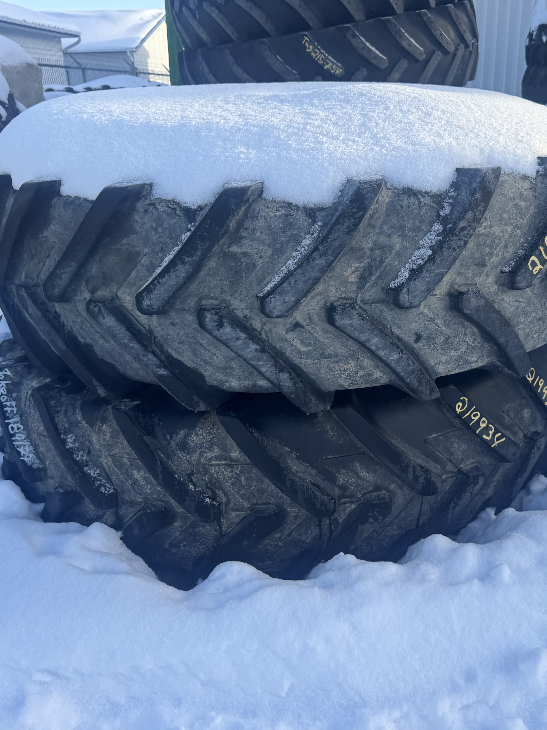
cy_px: 372
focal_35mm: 33
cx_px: 315
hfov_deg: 42.8
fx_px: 695
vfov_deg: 55.3
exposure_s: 1/1366
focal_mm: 6.76
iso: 80
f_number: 1.78
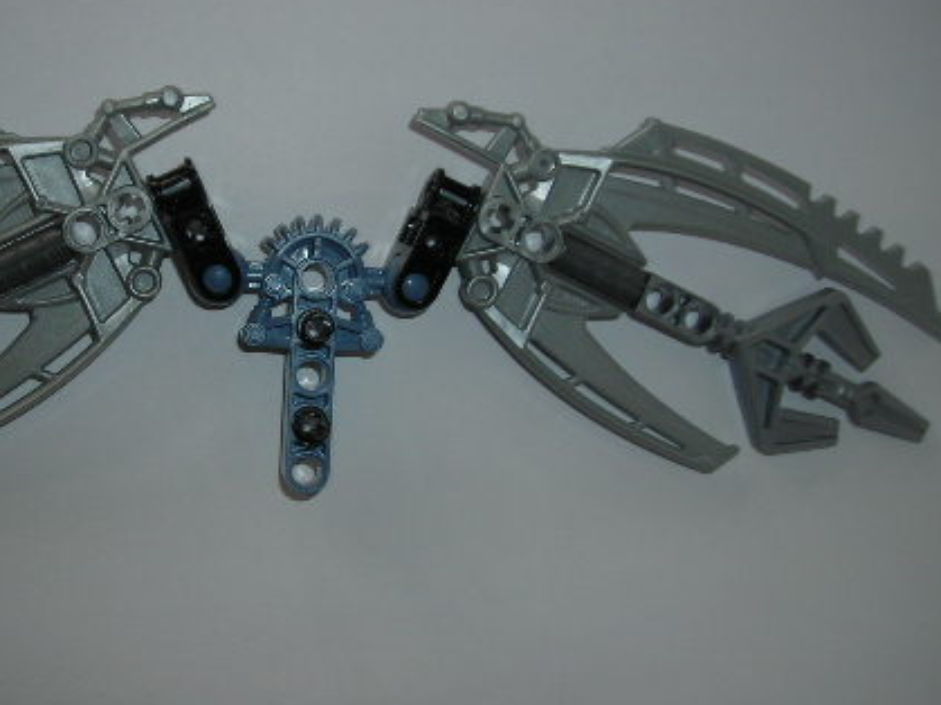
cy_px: 330
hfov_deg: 33.0
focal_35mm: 58
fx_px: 1576
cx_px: 321
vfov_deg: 25.2
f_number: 3.2
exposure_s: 1/60.1
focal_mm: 6.3
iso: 50
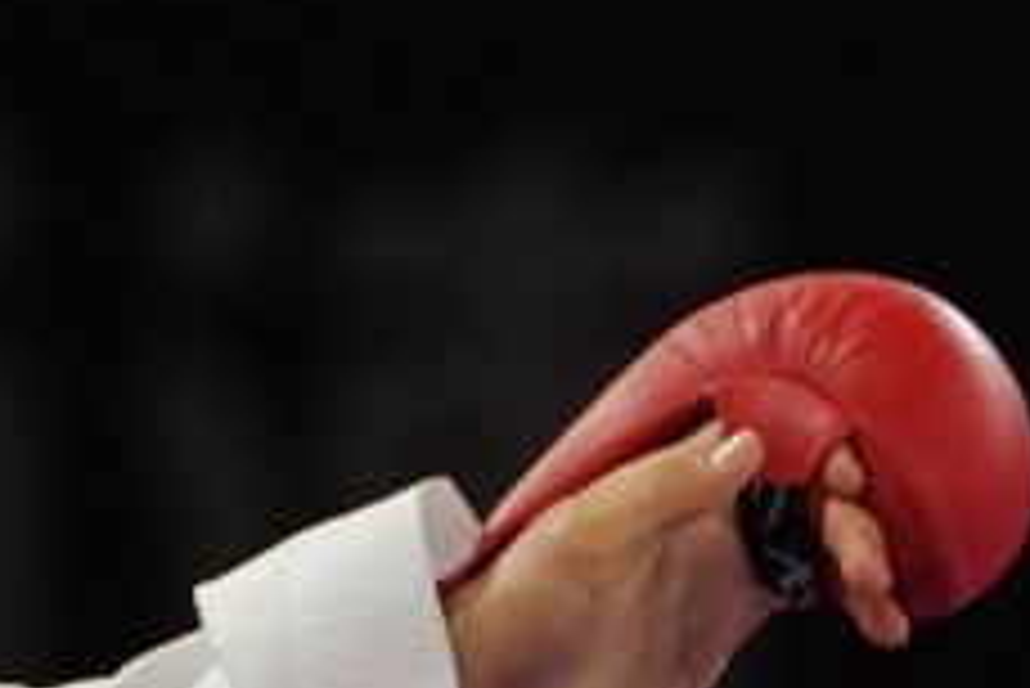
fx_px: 38963
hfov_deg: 1.5
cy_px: 1300
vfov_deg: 1.0
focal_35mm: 1361
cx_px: 1651
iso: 1250
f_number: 2.8
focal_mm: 173
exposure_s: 1/1000
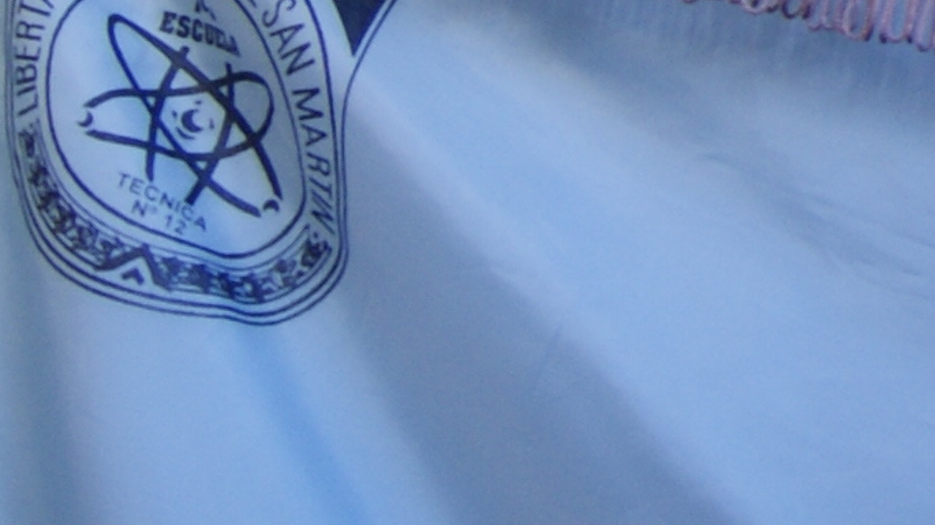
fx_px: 3966
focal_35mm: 160
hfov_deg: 11.8
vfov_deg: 7.3
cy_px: -547
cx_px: 1974
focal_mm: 18
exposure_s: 1/40
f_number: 3.5
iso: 200
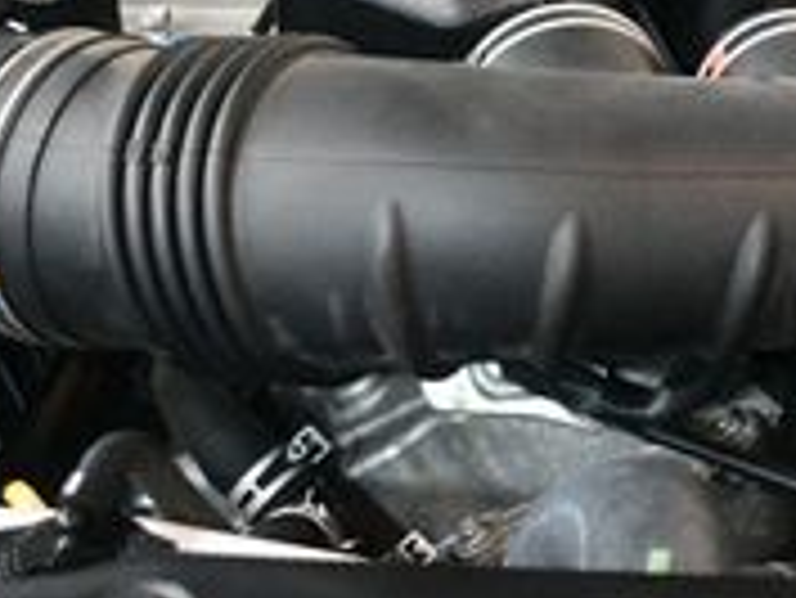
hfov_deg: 15.9
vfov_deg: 12.4
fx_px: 2715
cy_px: -18
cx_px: 1012
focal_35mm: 118
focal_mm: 23
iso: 4000
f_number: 3.8
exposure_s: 1/60
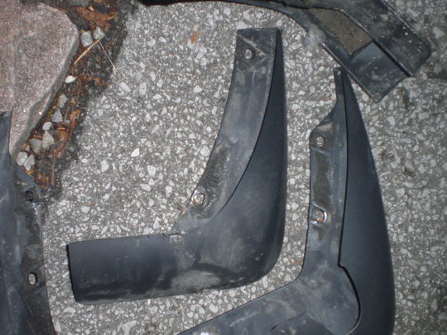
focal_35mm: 45
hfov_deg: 42.0
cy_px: 184
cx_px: 204
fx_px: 581
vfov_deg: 32.2
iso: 200
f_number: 3.1
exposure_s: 1/60
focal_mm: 6.3
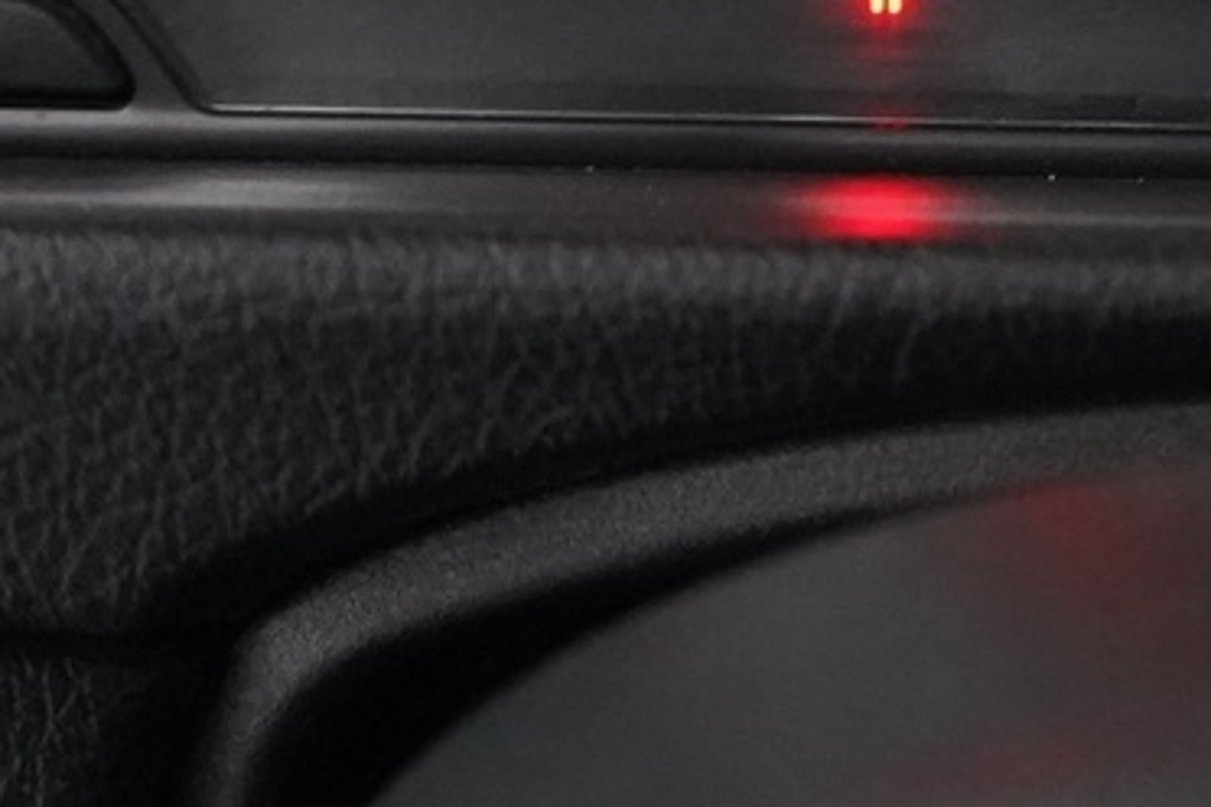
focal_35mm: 161
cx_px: 1875
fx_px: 5415
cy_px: -713
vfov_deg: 8.2
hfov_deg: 12.1
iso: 8000
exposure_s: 1/50
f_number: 4.5
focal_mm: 37
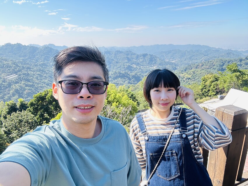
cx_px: 124
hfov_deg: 73.9
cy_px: 93
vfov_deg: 58.9
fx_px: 165
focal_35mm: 23
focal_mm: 2.69
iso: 25
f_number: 1.9
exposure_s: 1/285
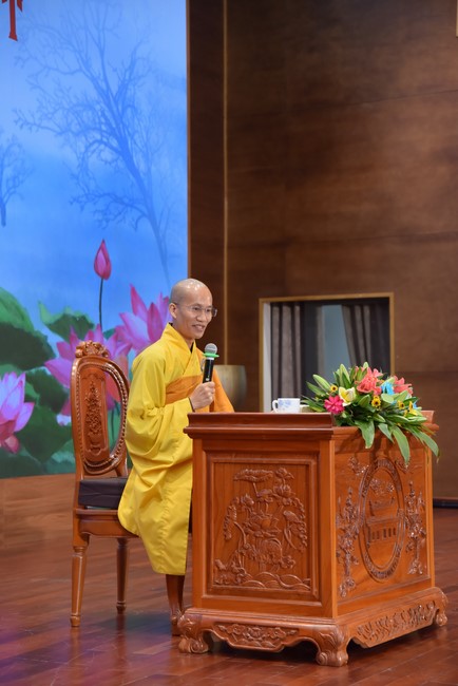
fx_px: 1487
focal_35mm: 78
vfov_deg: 26.0
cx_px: 229
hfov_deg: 17.5
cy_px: 343
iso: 1250
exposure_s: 1/125
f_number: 5
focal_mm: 78
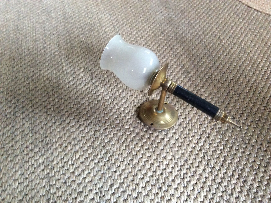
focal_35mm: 32
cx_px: 136
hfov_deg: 56.9
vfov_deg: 44.1
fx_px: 250
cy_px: 102
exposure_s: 1/20
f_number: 2.4
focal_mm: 3.3
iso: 320
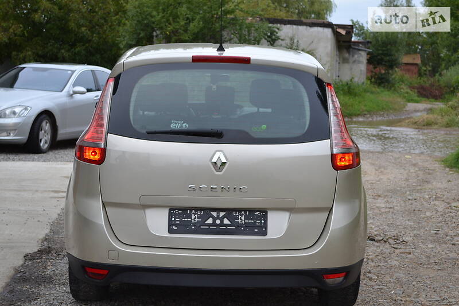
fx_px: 860
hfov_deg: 29.9
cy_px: 153
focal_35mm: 68
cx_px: 230
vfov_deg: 20.2
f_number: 5.6
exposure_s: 1/125
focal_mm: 45
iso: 360
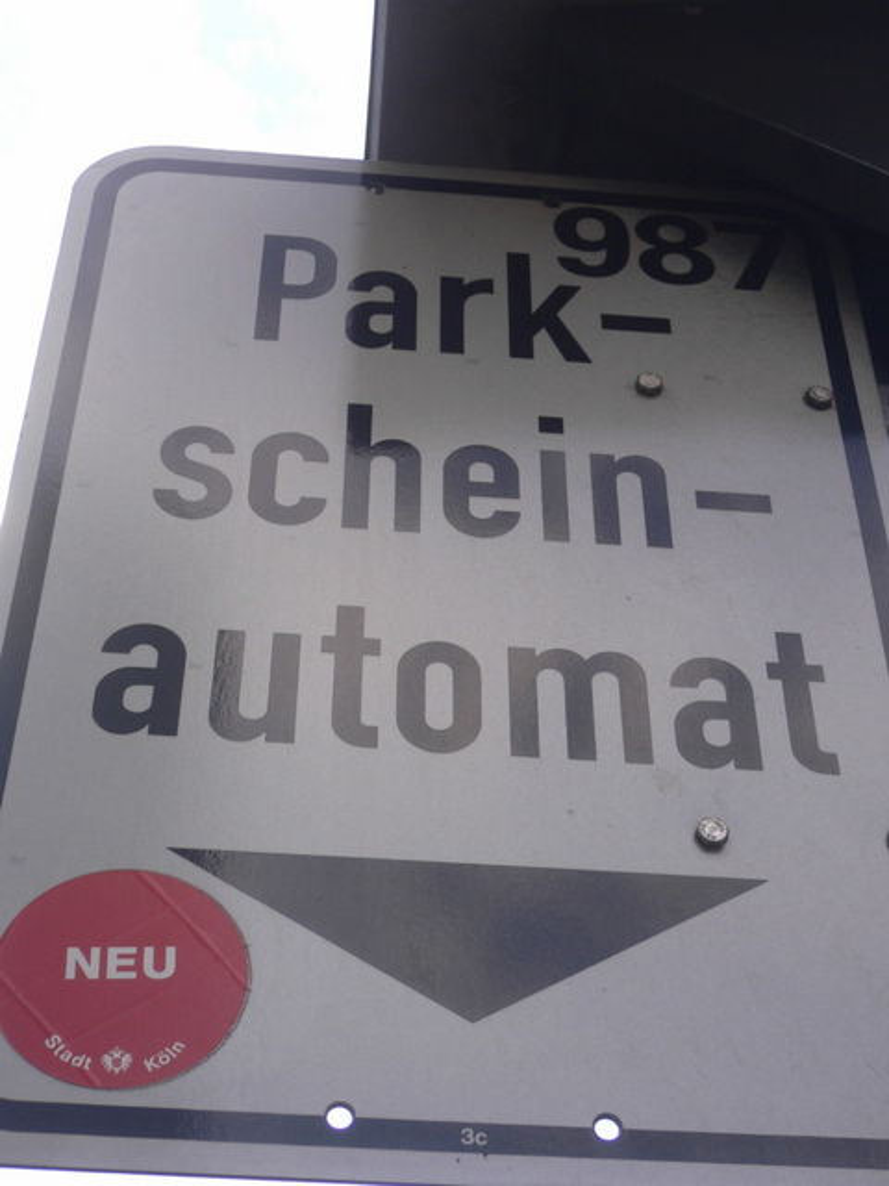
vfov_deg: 31.7
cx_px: 444
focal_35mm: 61
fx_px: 2089
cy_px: 593
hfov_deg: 24.0
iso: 80
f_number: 3.8
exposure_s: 1/125
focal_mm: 10.1
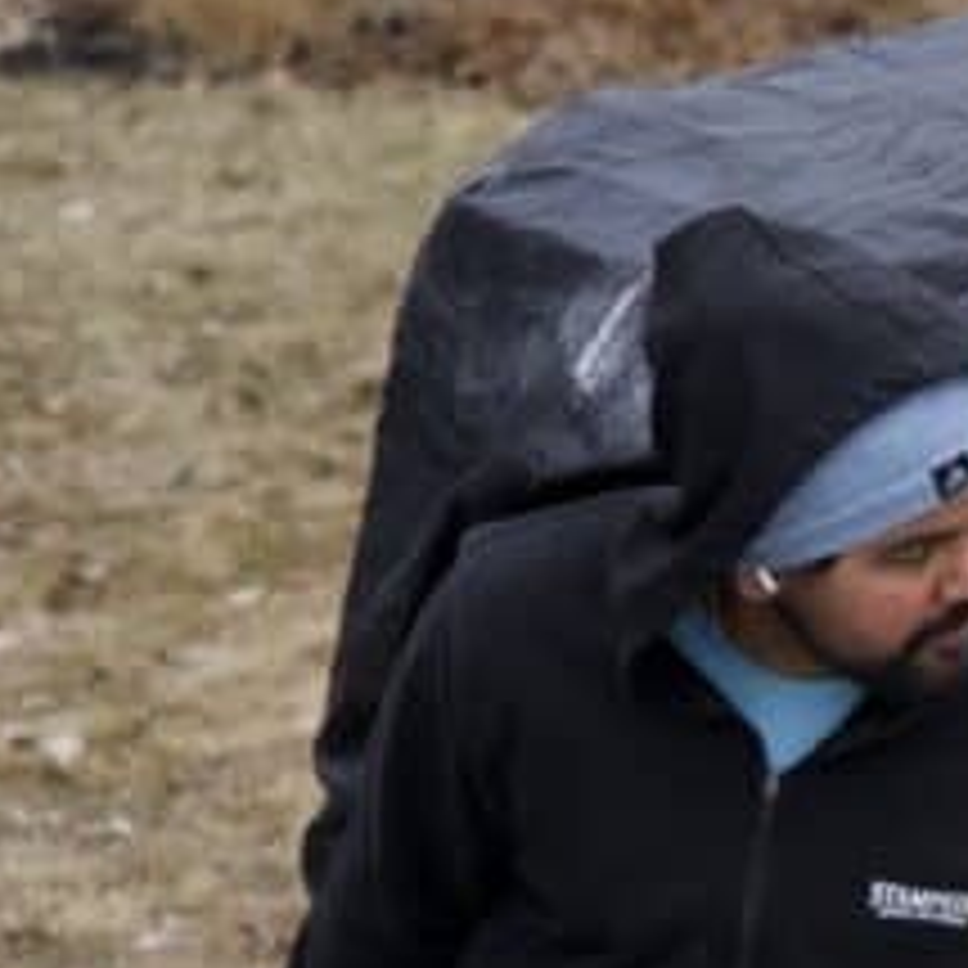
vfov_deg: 6.2
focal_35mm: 283
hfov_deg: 6.1
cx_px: 1751
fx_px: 8953
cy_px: 905
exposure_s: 1/500
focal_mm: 70
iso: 320
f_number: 2.8
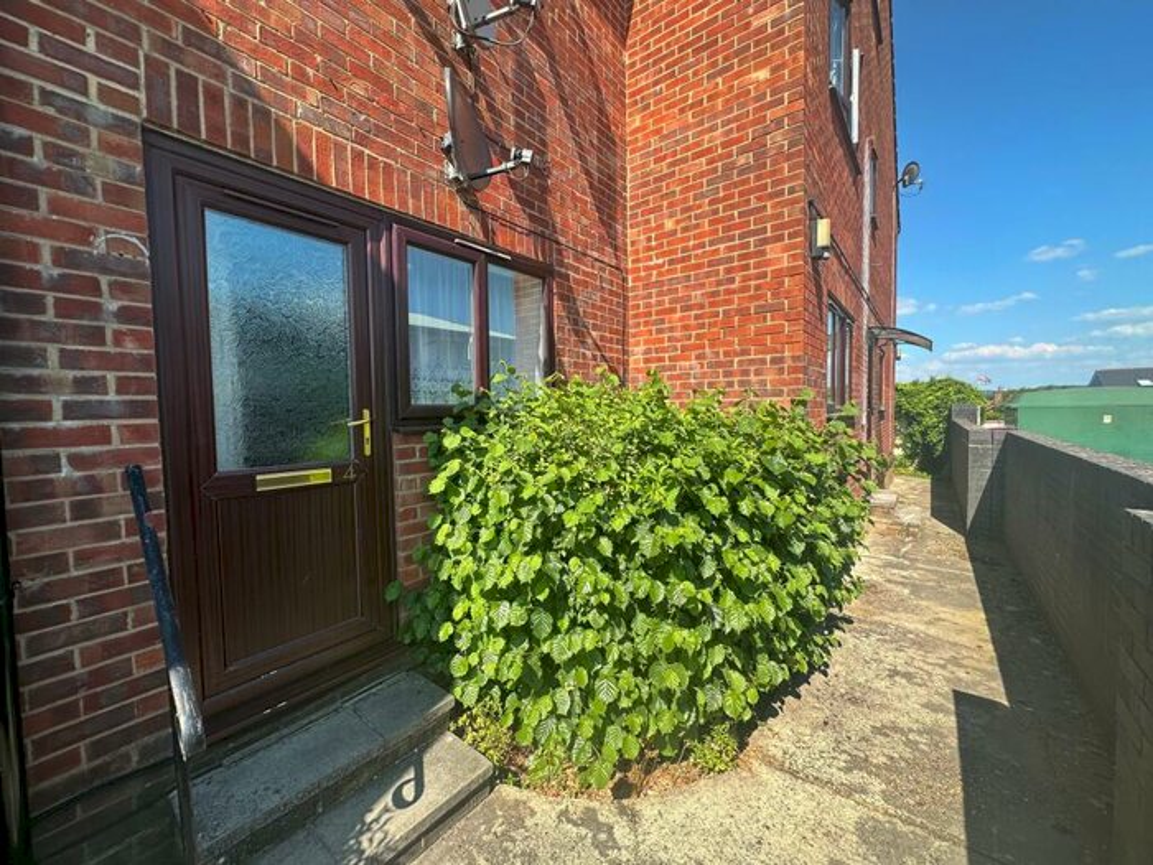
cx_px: 576
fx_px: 466
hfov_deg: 102.1
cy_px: 432
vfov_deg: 85.7
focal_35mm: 14
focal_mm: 2.22
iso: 40
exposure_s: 1/779
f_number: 2.2
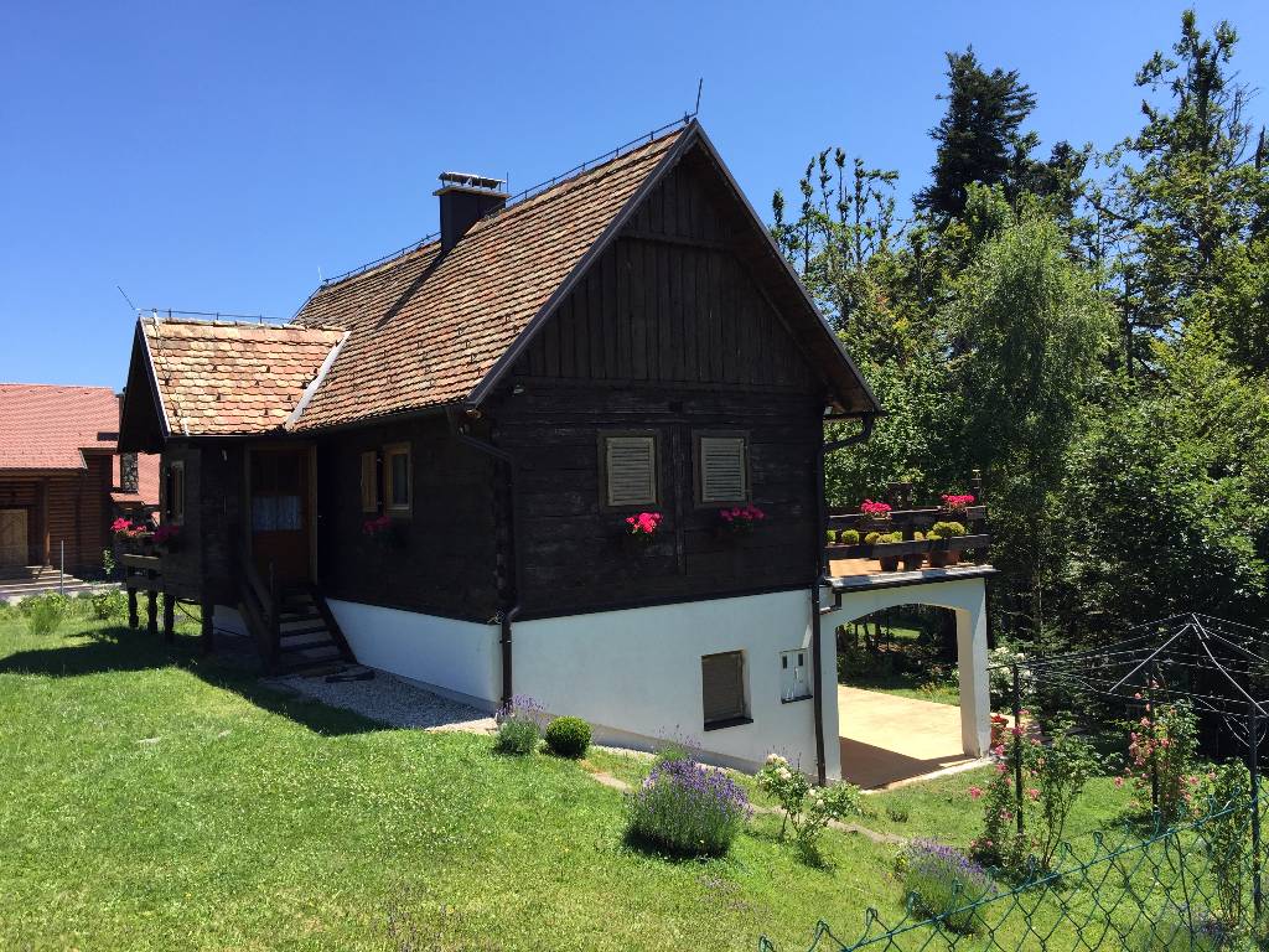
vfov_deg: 48.2
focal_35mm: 29
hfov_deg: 61.7
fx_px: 1063
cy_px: 476
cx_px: 634
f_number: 2.2
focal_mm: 4.15
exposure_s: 1/1041
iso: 32
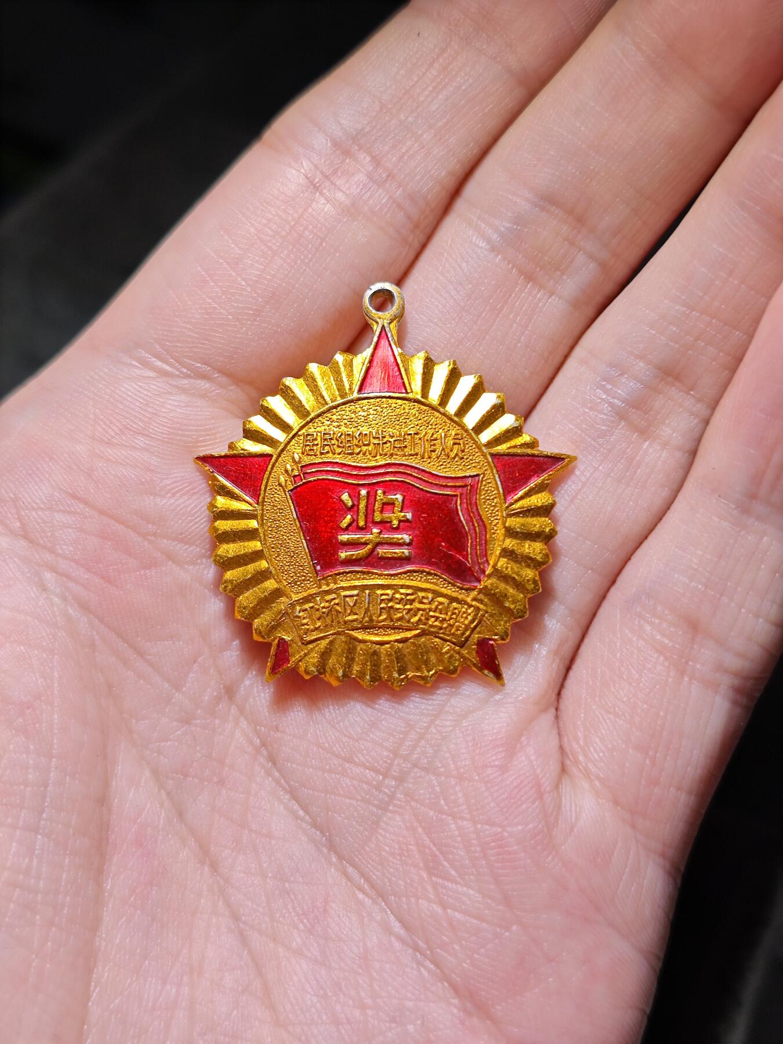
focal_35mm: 46
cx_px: 392
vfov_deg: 41.2
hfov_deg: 31.5
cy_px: 522
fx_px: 1387
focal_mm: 6.55
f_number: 1.6
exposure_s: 1/2805
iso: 50
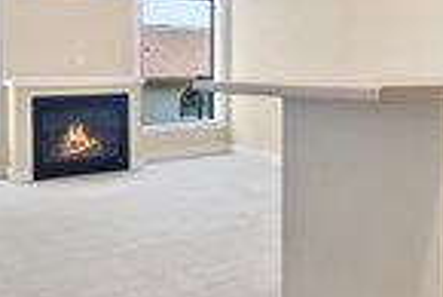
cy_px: 67
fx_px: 591
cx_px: 509
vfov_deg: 27.7
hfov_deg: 34.4
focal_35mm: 48
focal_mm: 16
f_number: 7.1
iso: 320
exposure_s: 1/4
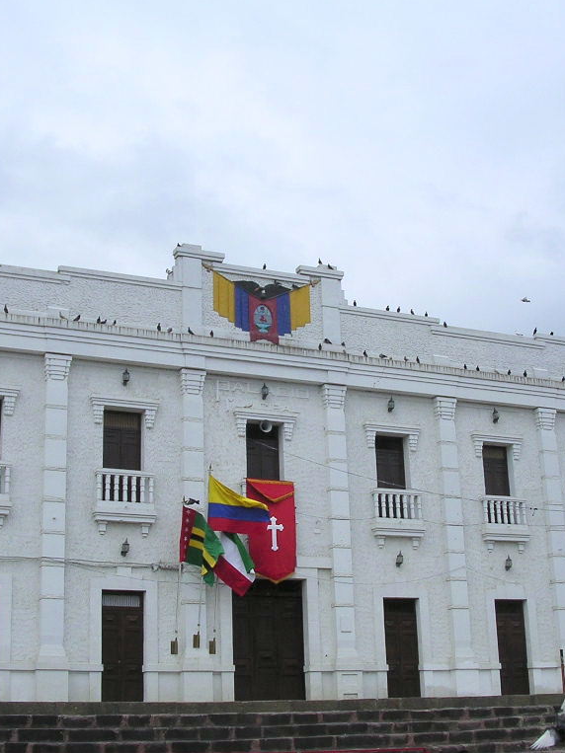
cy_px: 375
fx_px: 1110
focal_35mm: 51
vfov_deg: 37.5
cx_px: 292
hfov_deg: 28.6
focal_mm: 5.8
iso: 100
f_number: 5.6
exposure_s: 1/609
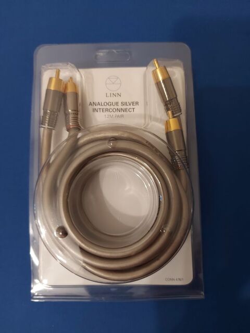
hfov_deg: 56.8
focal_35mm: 24
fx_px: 231
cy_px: 166
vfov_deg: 71.6
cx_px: 125
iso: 200
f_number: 1.8
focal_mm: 5.23
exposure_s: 1/33
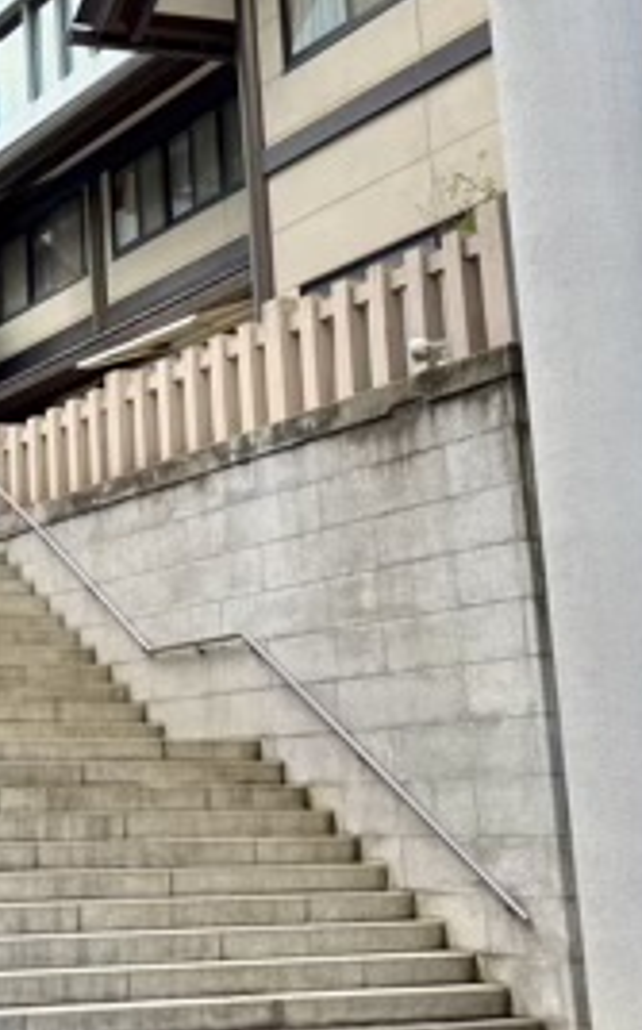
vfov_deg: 28.4
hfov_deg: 17.2
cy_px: 321
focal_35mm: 72
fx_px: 2020
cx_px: -146
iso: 50
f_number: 1.6
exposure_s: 1/1399
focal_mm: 5.96
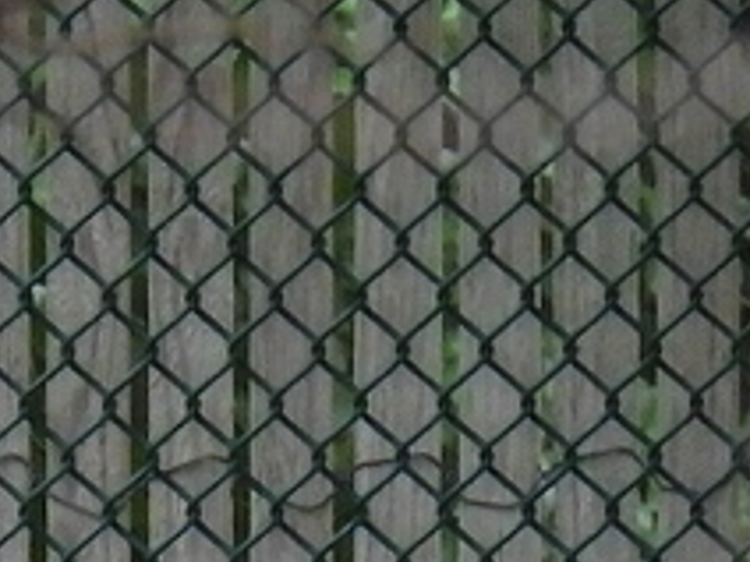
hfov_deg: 0.5
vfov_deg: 0.4
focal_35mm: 4220
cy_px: 1647
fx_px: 91432
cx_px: -99
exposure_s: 1/320
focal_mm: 125
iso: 400
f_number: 5.6
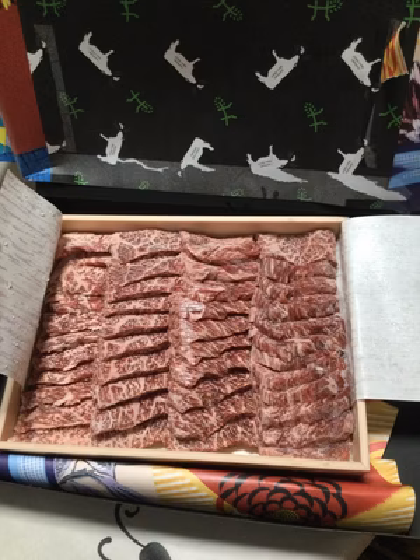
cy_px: 280
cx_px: 210
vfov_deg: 58.4
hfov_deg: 45.4
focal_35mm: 31
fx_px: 502
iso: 160
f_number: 2.4
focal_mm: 3.3
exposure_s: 1/30
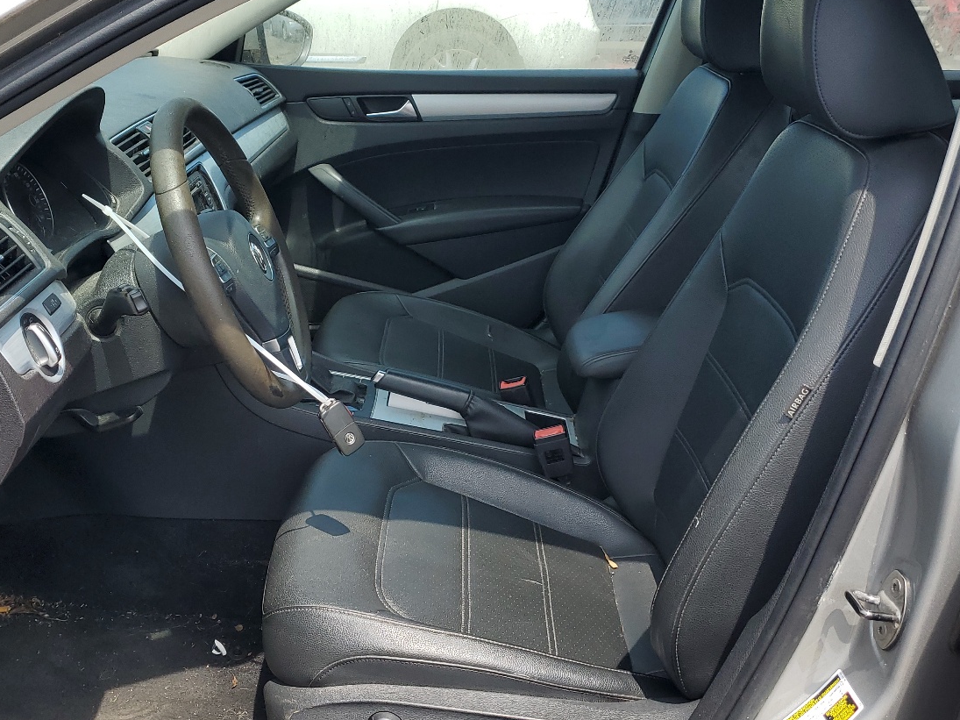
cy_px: 355
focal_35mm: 38
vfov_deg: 37.7
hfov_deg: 48.8
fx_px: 1054
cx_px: 399
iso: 50
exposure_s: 1/1250
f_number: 1.5
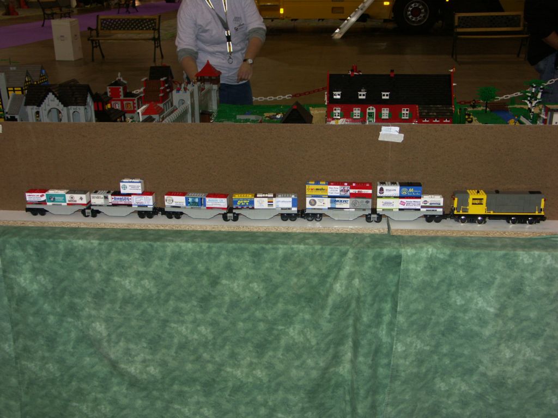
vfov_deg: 37.7
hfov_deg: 49.0
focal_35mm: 38
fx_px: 613
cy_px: 209
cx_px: 279
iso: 200
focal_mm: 9.81
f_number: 2.8
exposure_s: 1/50
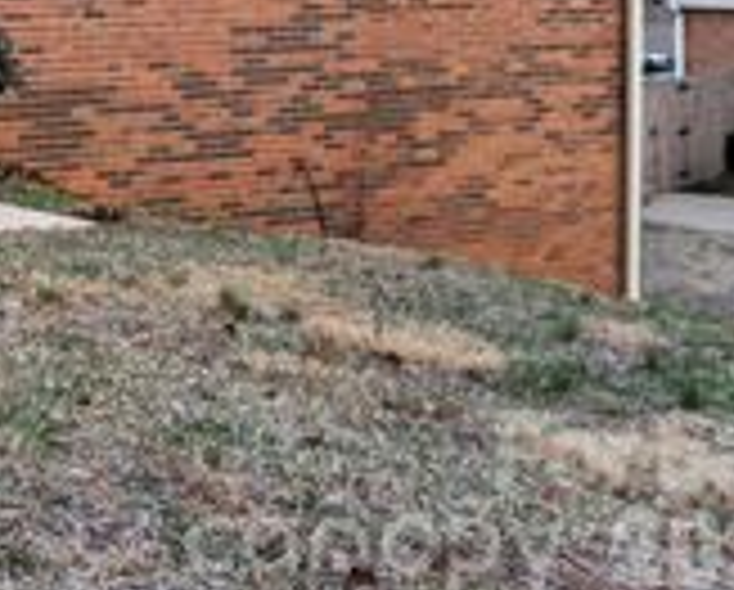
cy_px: -124
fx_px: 2002
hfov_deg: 18.9
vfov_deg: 16.1
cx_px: -279
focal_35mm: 92
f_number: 8
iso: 1600
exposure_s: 1/8
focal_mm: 32
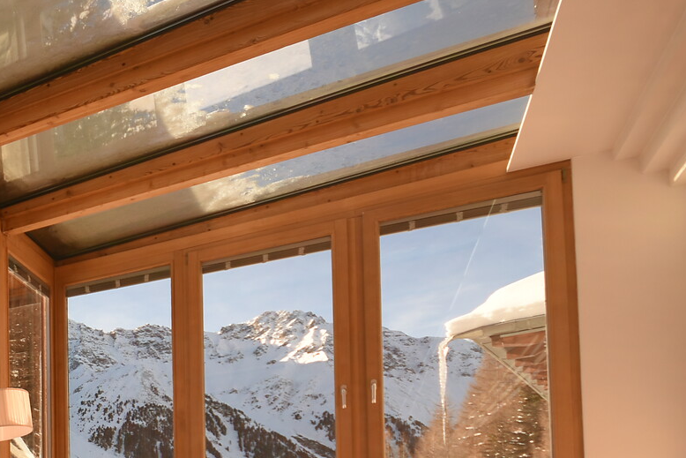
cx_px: -116
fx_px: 705
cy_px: 529
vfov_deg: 31.1
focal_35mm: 37
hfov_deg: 39.4
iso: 100
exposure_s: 1/320
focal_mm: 10
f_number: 5.6
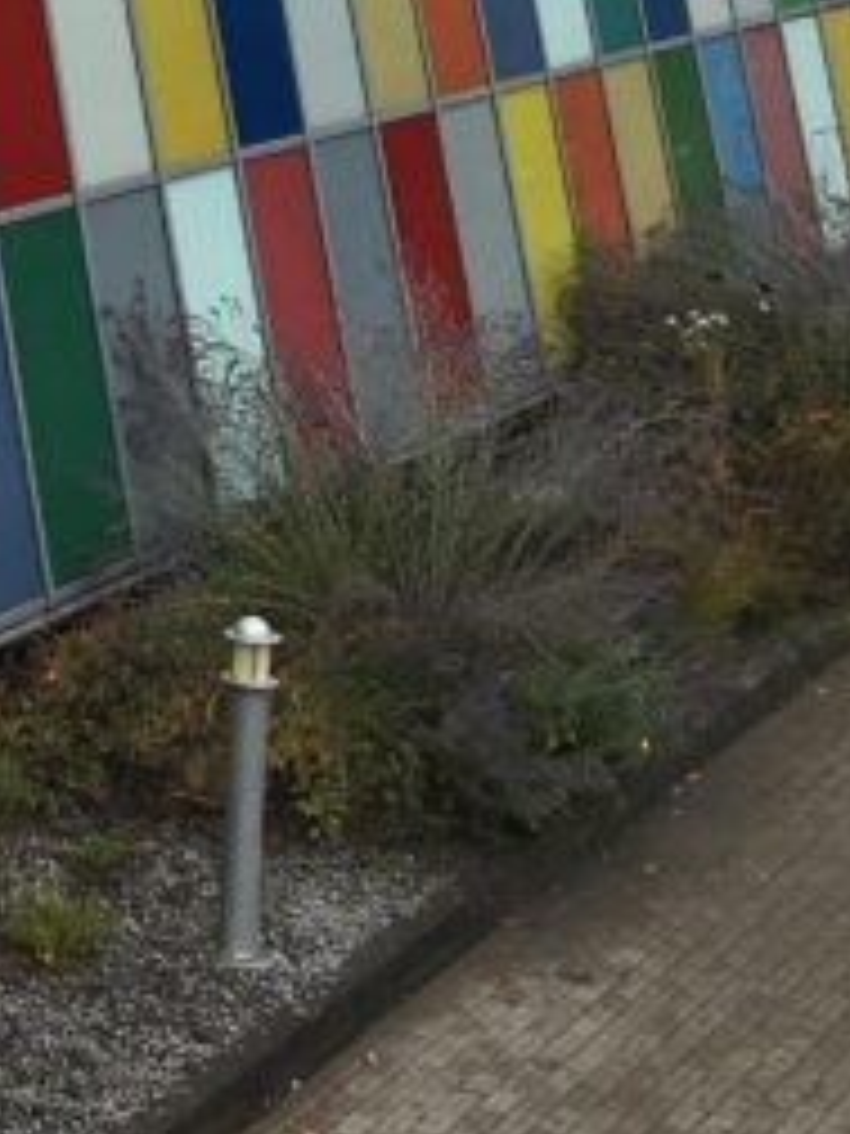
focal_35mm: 118
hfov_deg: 11.9
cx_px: -513
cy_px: -441
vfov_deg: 15.7
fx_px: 3863
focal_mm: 4.15
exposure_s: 1/718
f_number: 2.2
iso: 25
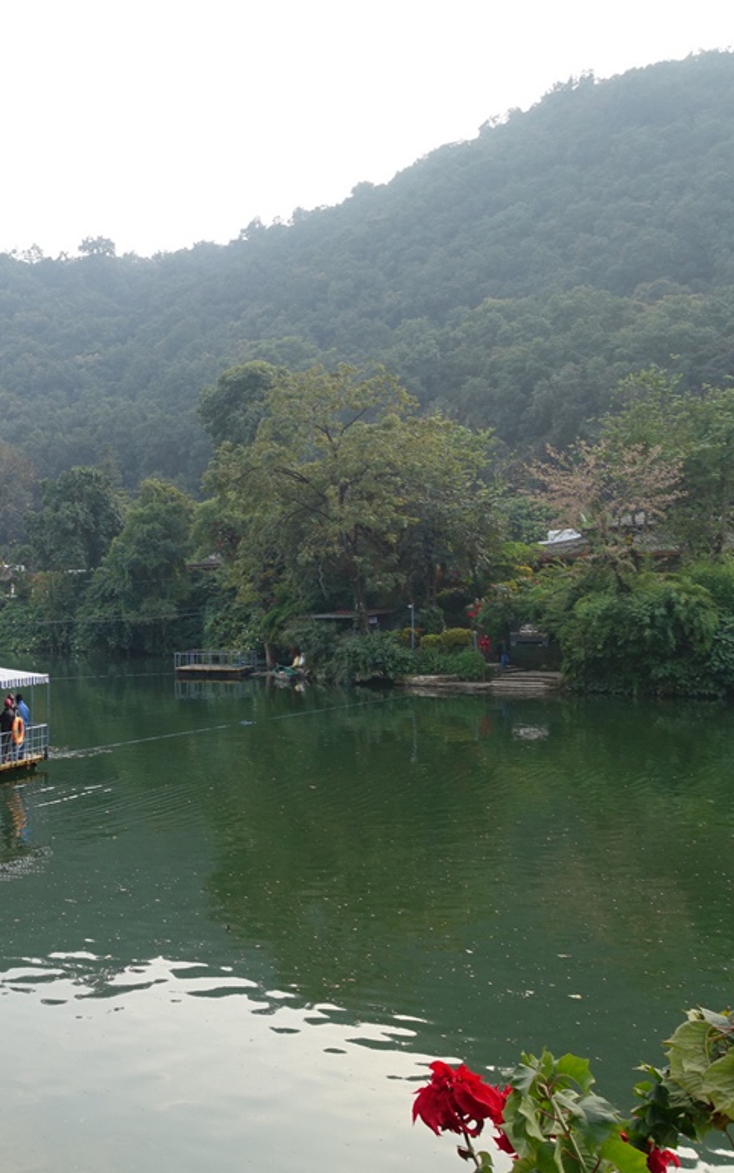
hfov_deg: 29.1
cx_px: -143
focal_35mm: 38
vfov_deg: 51.5
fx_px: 1215
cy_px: 596
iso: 125
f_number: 4
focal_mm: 8.8
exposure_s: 1/100
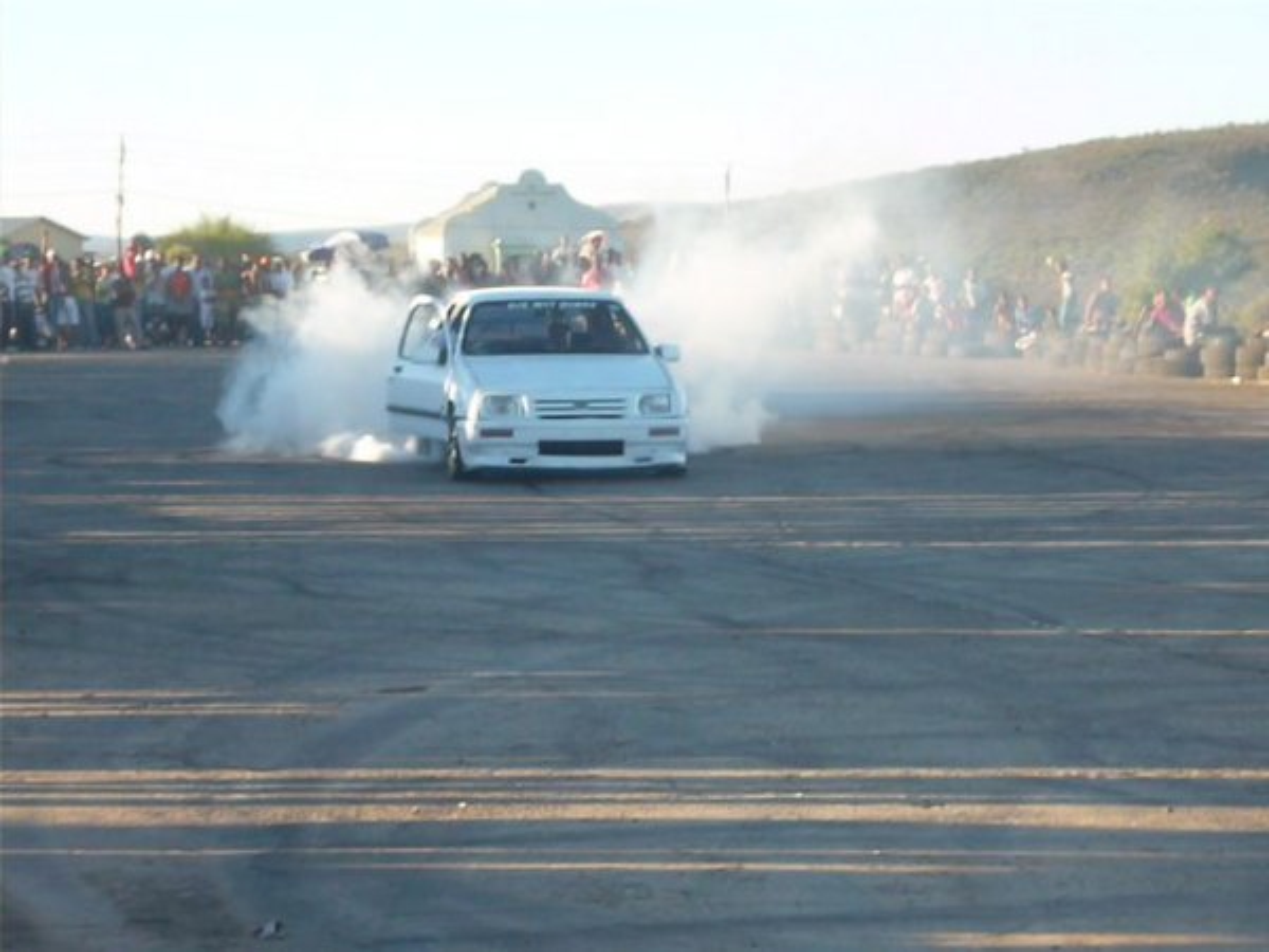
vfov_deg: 14.8
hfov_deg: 19.6
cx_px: 634
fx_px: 3666
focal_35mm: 100
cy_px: 476
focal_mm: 16.5
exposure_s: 1/40
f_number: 14
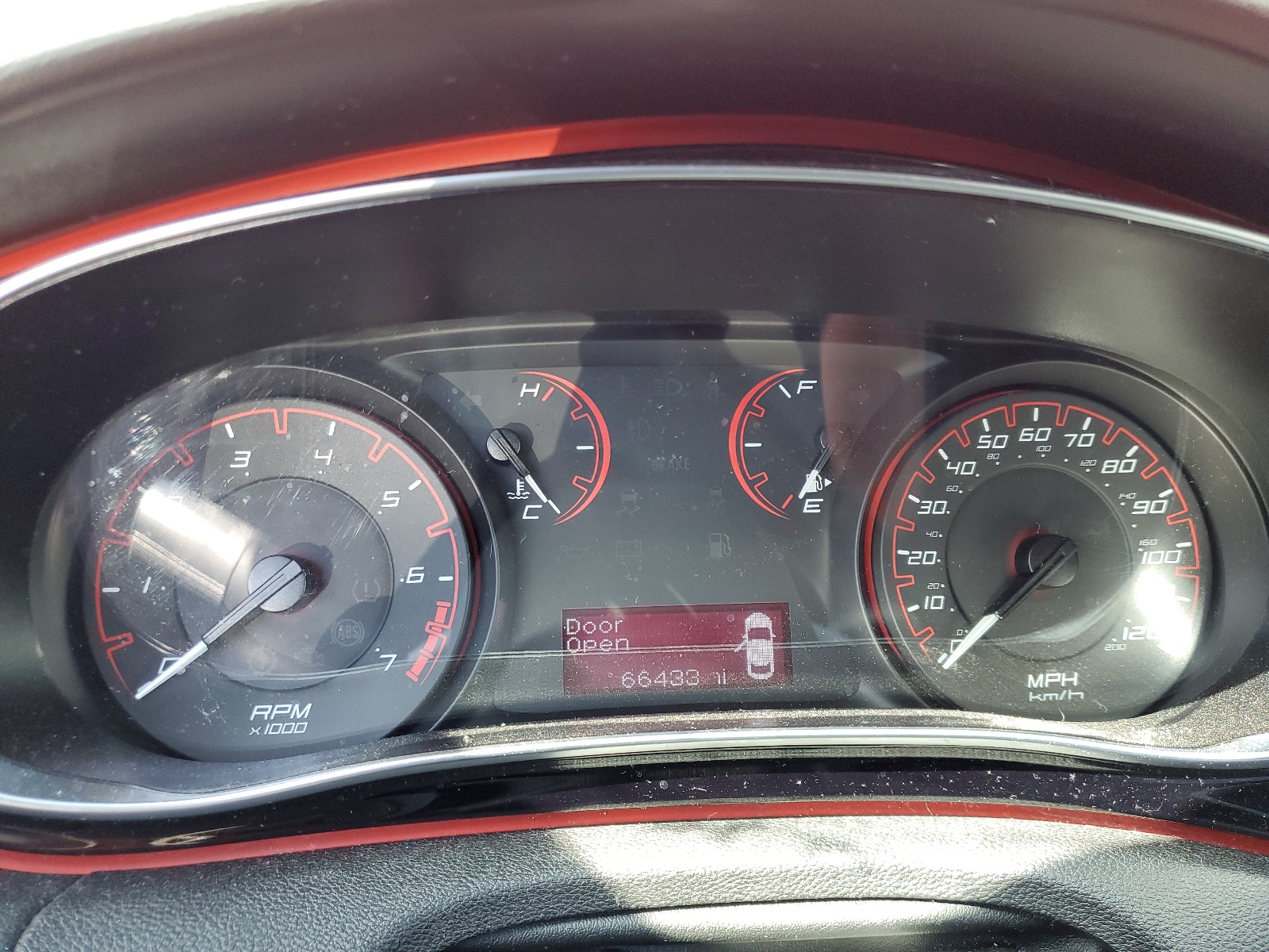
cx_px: 634
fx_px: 953
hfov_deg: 67.3
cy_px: 476
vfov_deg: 53.1
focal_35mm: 26
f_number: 1.5
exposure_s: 1/120
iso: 90
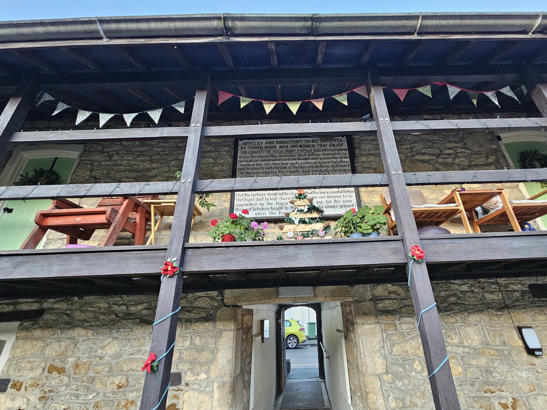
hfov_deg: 101.9
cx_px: 292
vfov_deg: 85.7
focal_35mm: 14
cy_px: 205
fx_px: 221
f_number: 2.2
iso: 200
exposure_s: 1/70.8
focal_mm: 2.2
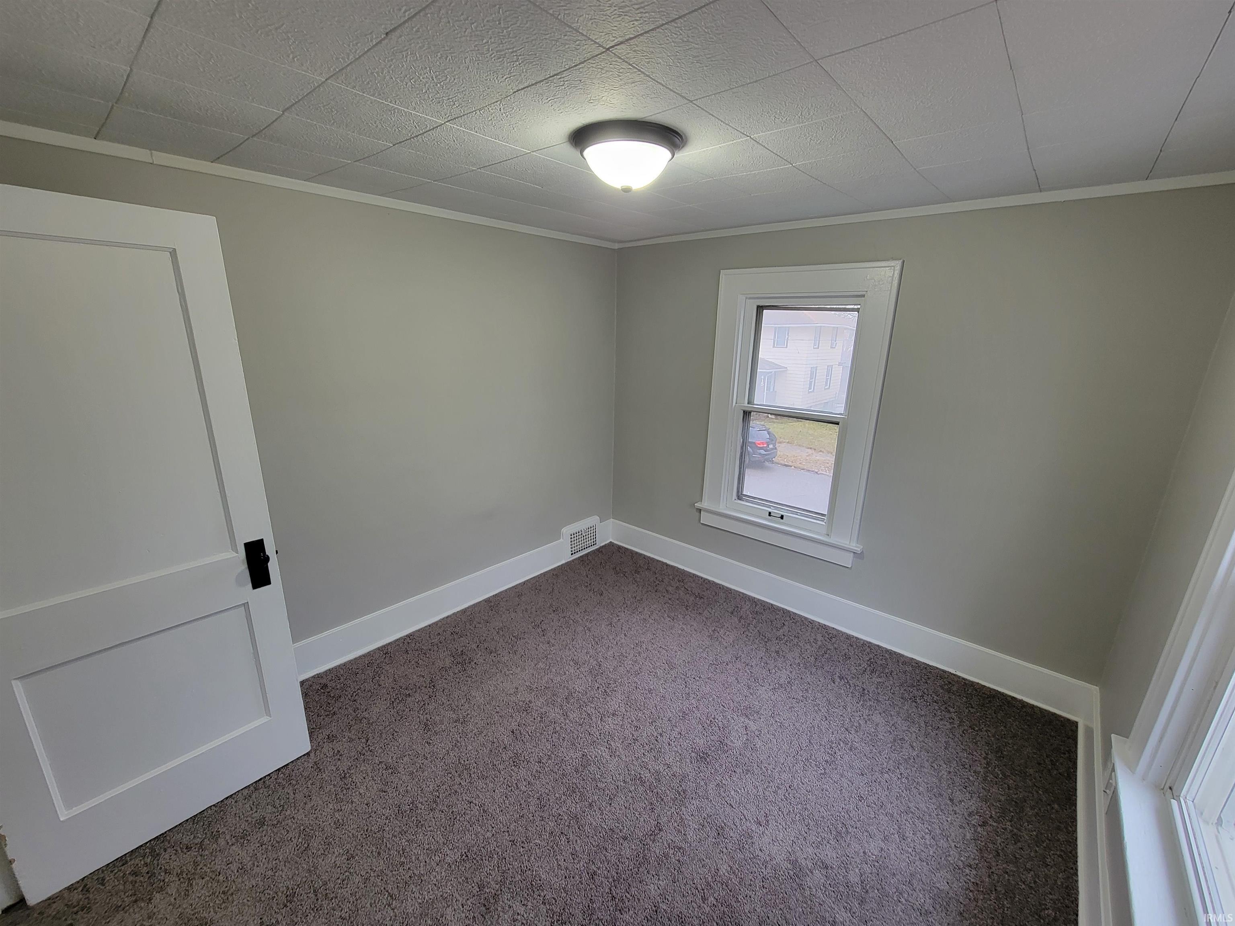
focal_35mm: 13
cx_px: 618
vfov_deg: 89.9
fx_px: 464
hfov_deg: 106.2
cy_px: 463
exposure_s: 1/60
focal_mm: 2.2
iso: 125
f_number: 2.2
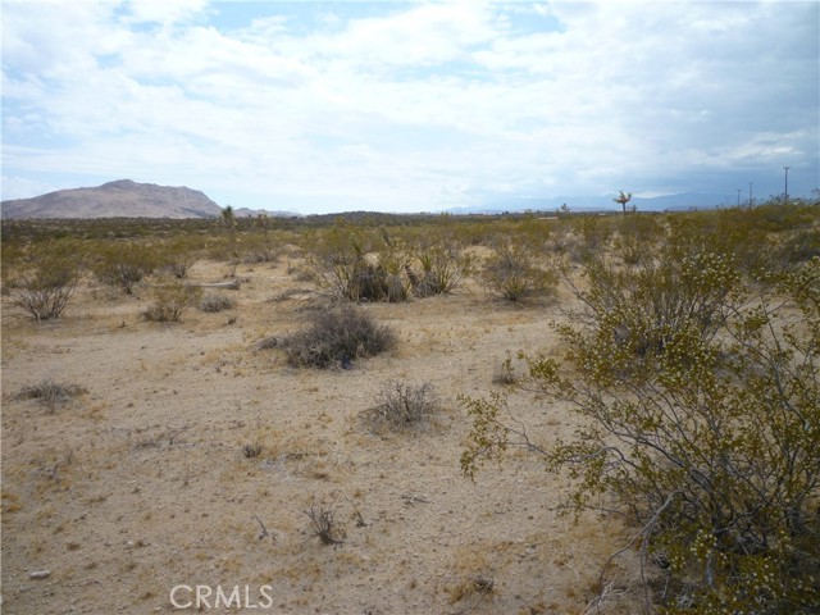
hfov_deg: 61.7
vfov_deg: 48.2
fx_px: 687
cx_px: 410
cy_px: 308
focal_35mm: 29
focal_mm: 5.2
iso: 80
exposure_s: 1/800
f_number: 4.5
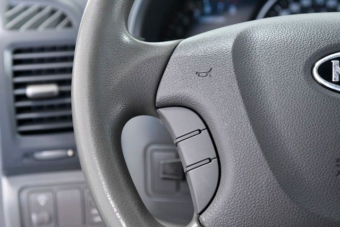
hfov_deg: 26.0
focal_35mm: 78
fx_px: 737
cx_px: 170
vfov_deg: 17.5
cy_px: 114
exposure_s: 1/125
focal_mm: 52
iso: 2500
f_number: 5
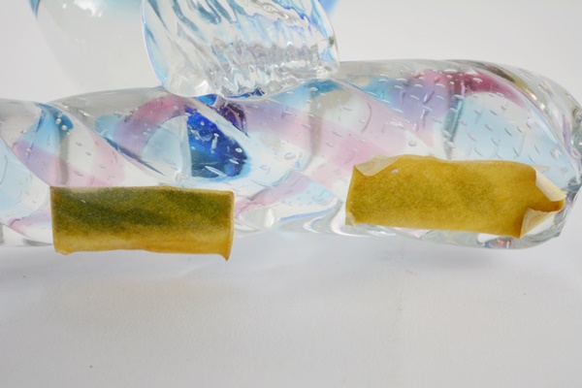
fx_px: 1334
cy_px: 194
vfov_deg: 16.6
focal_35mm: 82
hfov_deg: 24.6
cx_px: 291
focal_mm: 55
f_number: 5.6
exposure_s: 1/125
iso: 360
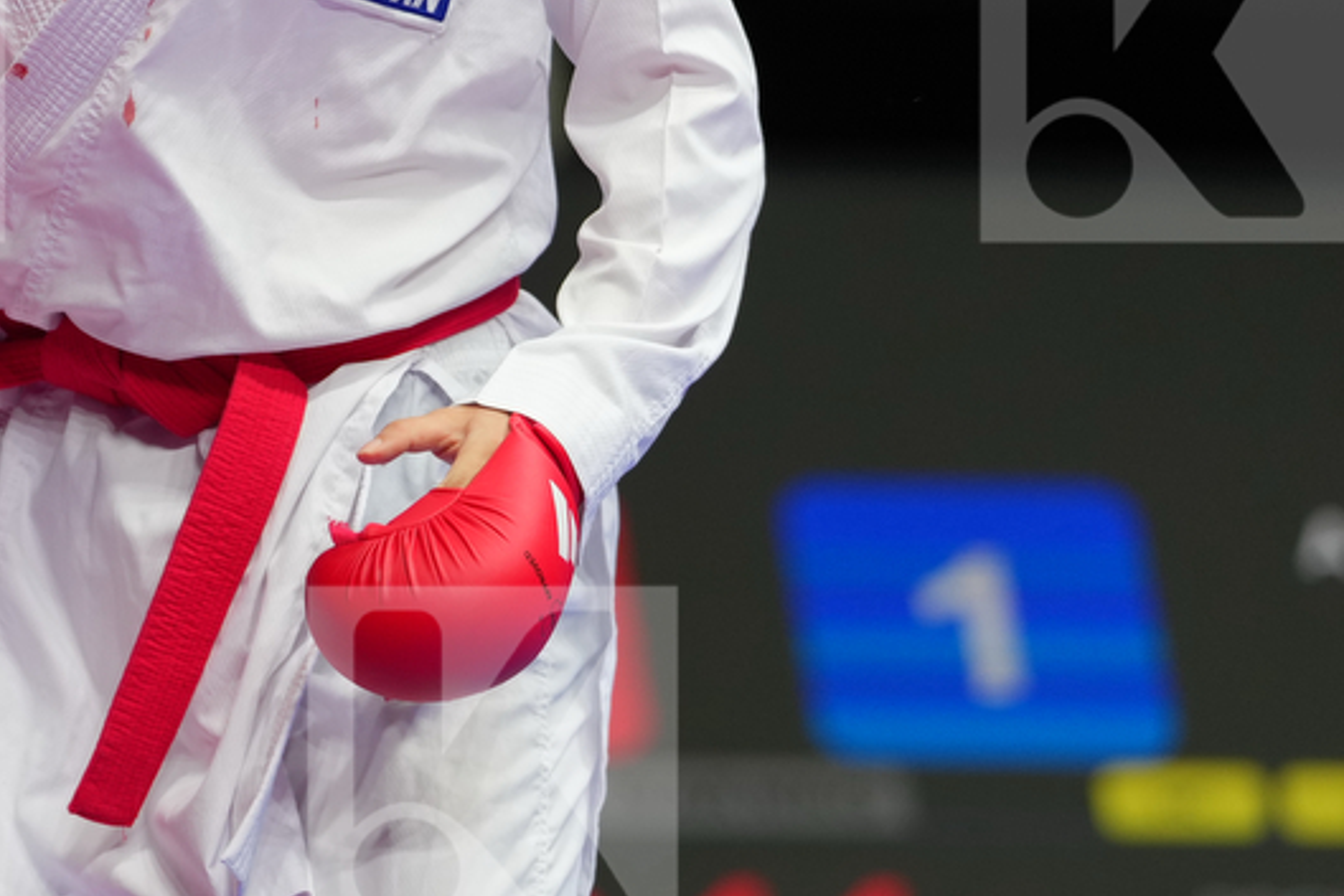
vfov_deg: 2.5
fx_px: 20314
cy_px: 63
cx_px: 493
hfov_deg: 3.8
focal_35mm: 544
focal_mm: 180
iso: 640
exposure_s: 1/1000
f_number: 2.8
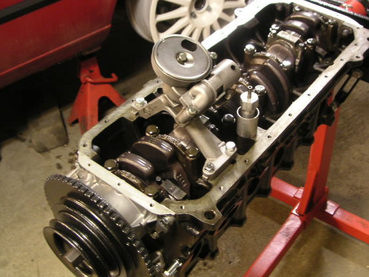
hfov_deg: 42.9
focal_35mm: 44
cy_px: 135
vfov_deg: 32.9
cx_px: 202
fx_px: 469
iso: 100
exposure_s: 1/3
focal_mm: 6
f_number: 2.8
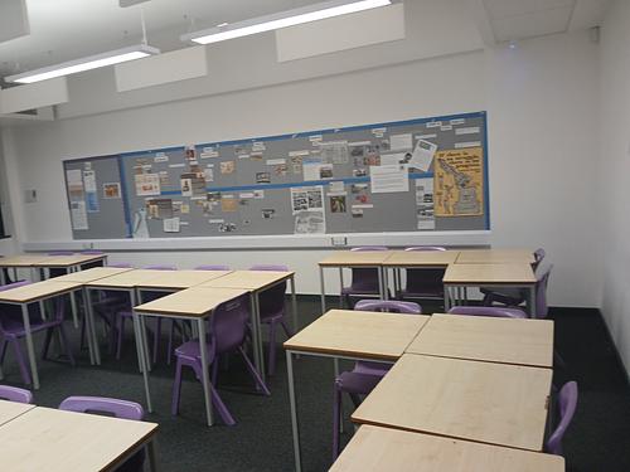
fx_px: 473
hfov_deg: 67.3
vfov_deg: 53.1
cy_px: 236
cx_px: 315
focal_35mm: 26
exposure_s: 1/50
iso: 160
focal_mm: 3.98
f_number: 1.8
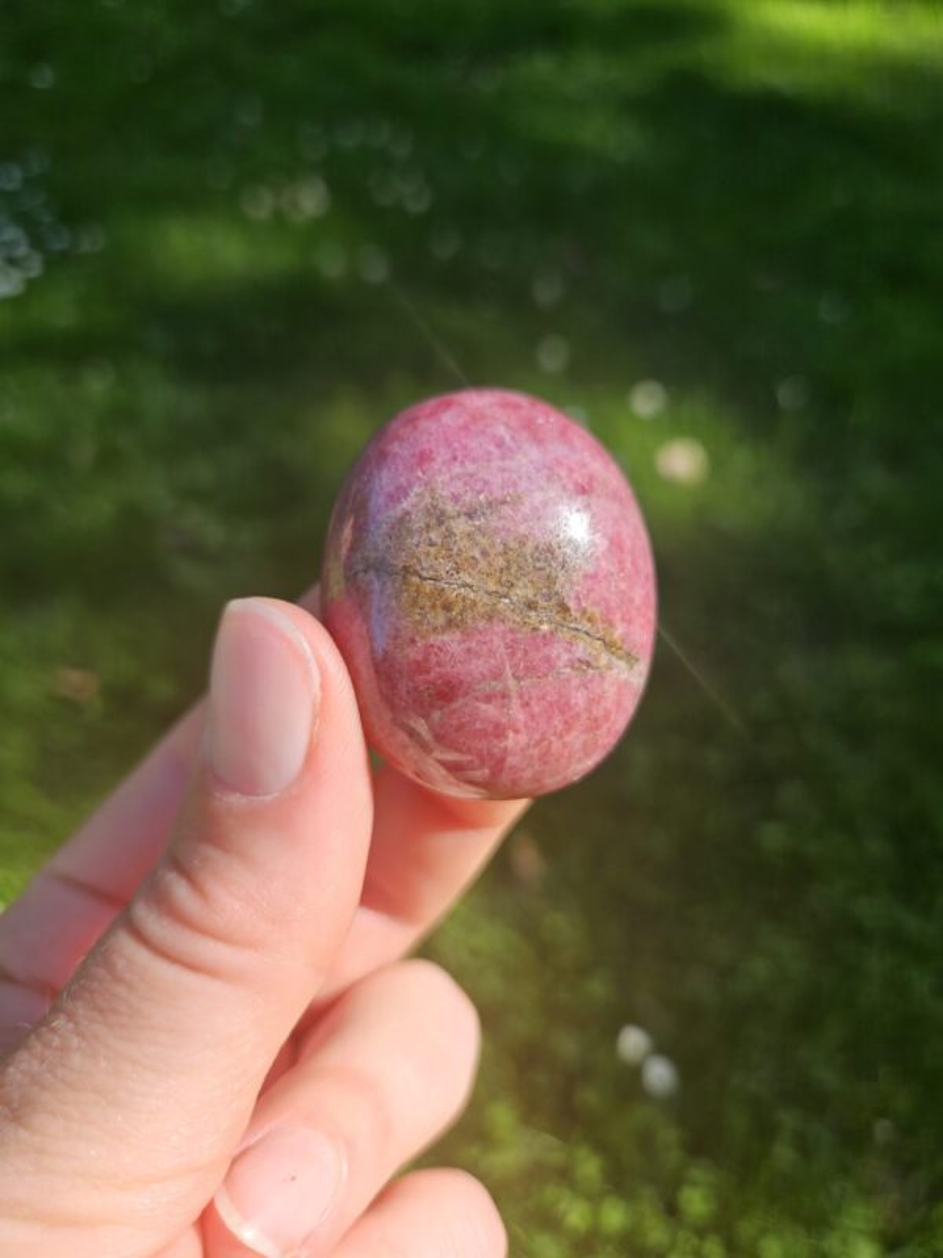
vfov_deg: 73.9
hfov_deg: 58.9
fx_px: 835
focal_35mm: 23
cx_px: 472
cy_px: 629
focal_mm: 5.4
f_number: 1.8
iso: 25
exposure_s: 1/437
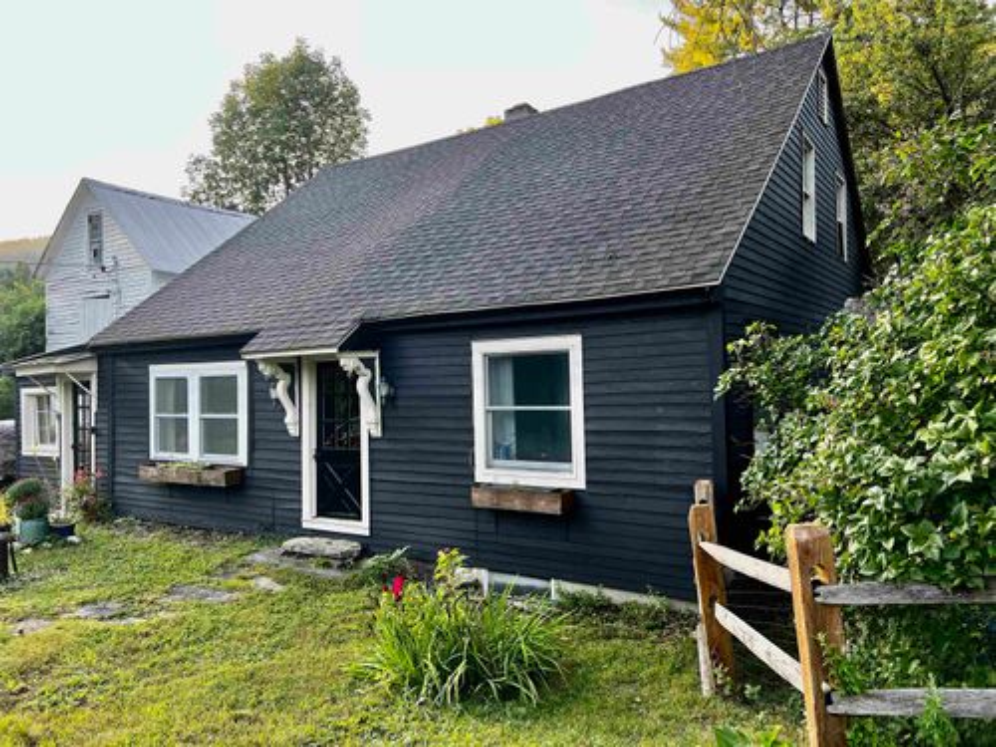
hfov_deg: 67.3
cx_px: 498
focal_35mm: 26
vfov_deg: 53.1
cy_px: 374
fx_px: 748
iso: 64
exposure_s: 1/171
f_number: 1.5
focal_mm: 5.7
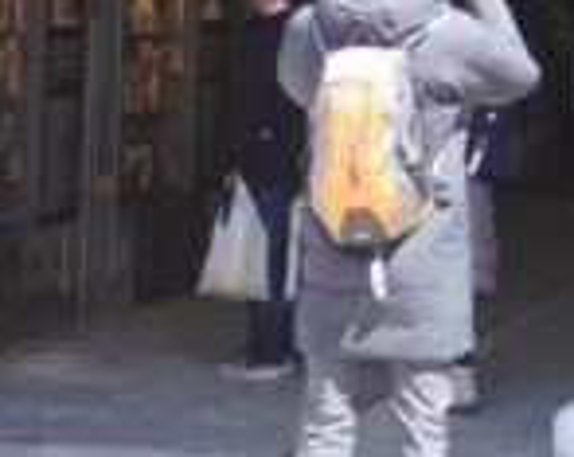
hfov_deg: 8.1
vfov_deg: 6.3
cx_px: 430
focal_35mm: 237
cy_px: -473
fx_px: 4025
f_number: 5
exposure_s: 1/80
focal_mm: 33
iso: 100
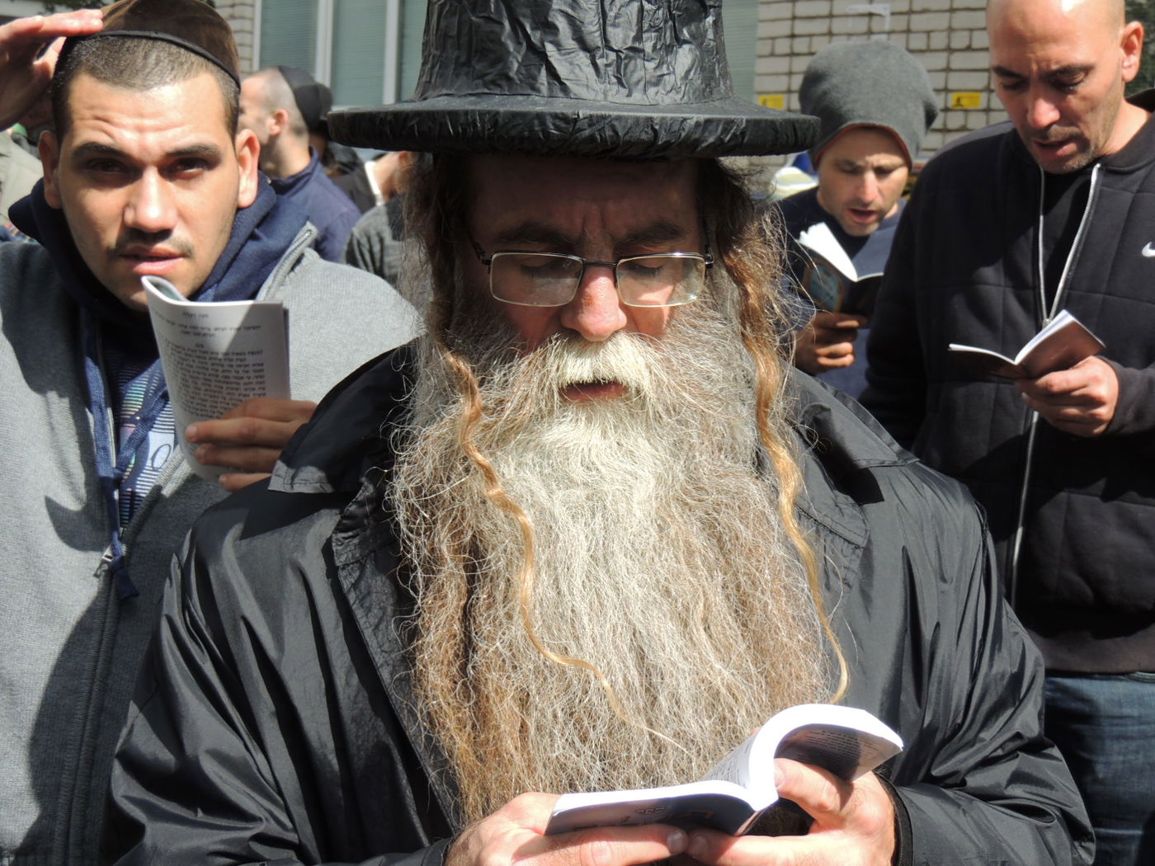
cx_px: 578
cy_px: 433
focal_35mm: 55
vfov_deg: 26.6
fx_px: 1835
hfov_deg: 34.9
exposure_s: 1/640
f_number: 3.7
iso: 100
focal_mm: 9.8
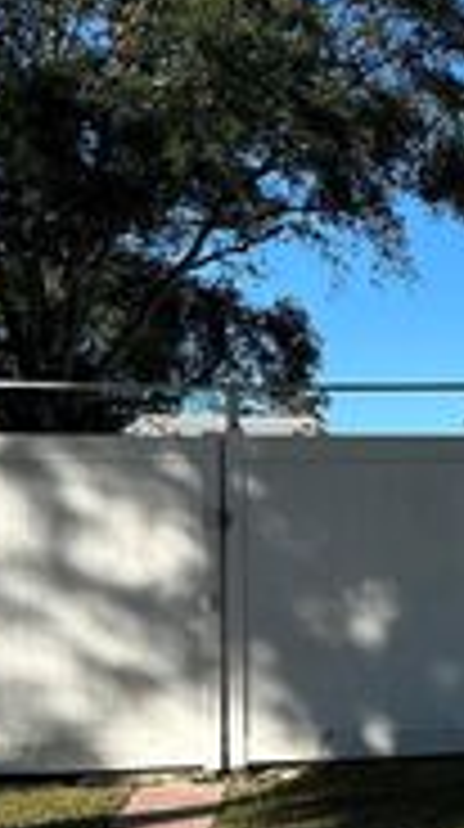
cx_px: 698
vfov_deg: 27.5
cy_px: 520
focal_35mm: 77
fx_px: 1690
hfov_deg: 14.6
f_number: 1.5
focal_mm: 5.7
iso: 50
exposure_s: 1/3460
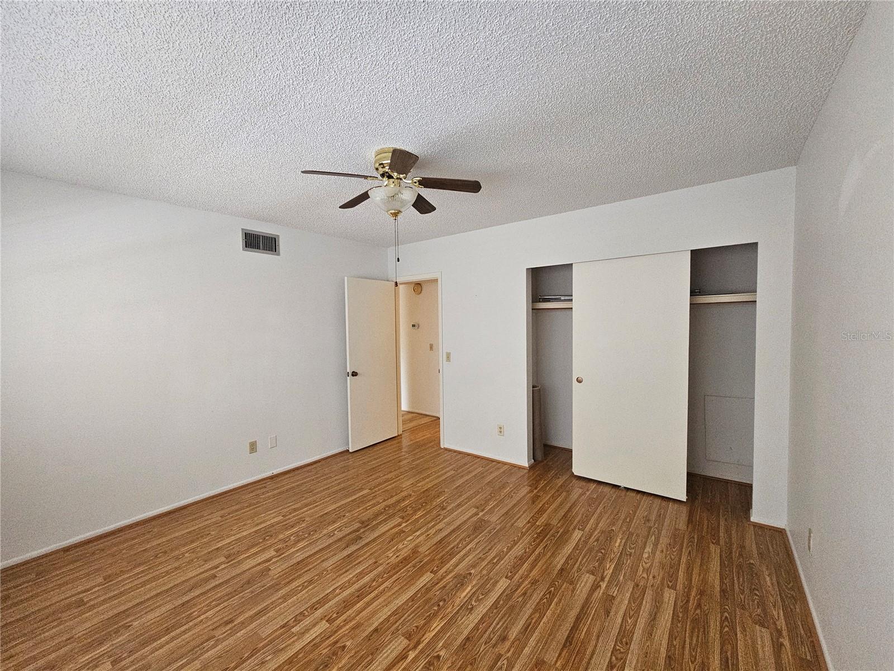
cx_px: 447
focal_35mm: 13
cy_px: 336
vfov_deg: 89.9
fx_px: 336
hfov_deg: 106.2
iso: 500
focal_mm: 2.2
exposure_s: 1/100
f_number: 2.2
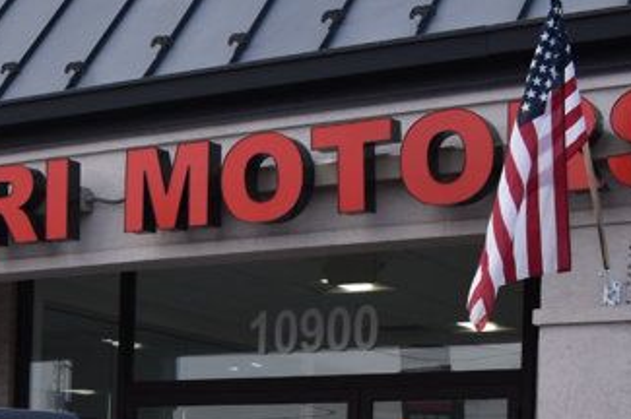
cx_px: -229
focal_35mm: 104
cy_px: 584
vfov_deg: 12.6
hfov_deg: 18.1
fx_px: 1821
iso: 200
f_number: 7.1
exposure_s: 1/250
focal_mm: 22
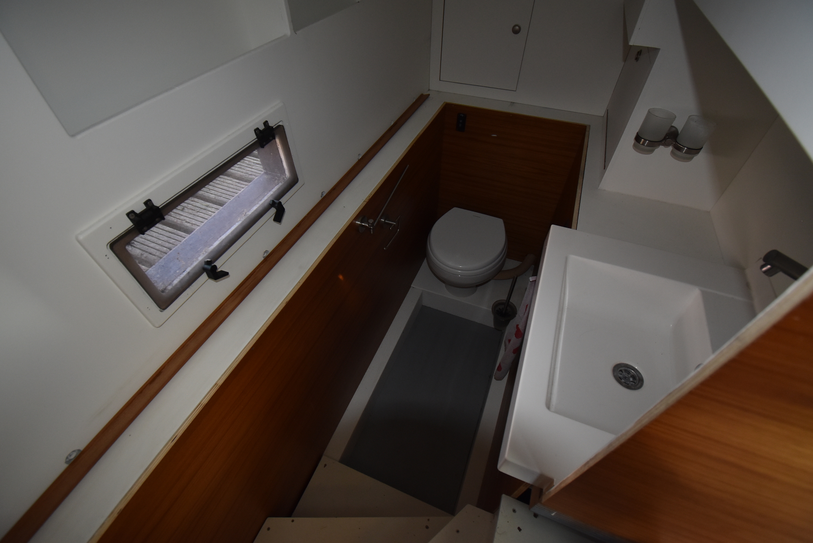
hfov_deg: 100.3
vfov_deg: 77.4
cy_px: 272
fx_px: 339
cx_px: 406
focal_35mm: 15
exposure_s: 1/80
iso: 800
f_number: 4.5
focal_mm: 10
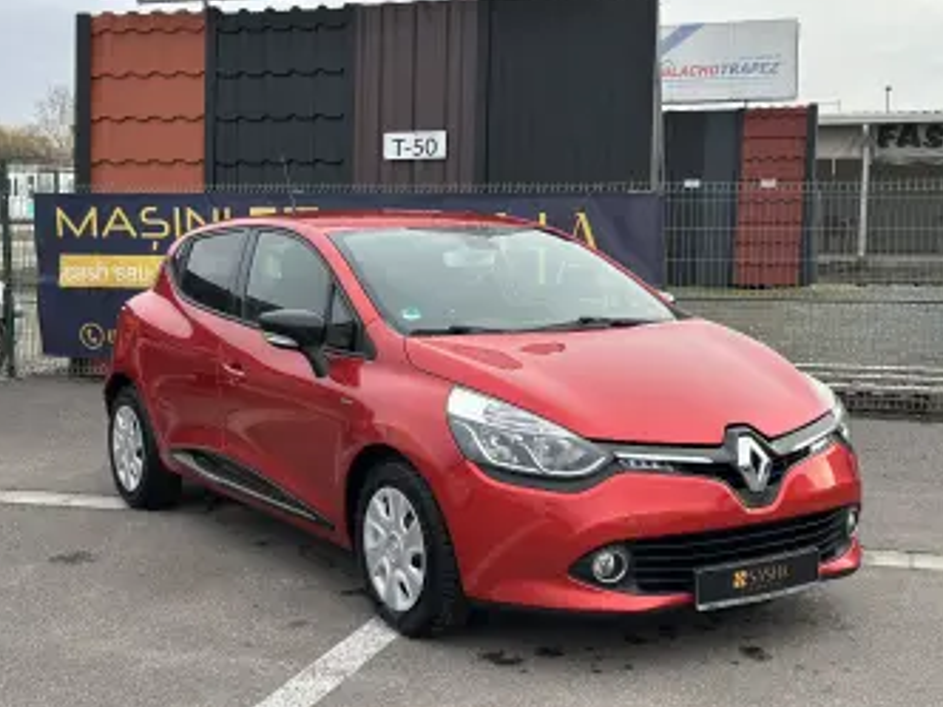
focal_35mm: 52
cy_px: 361
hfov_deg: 36.8
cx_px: 466
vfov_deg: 28.0
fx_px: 1417
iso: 80
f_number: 1.78
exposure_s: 1/1171
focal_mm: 6.86
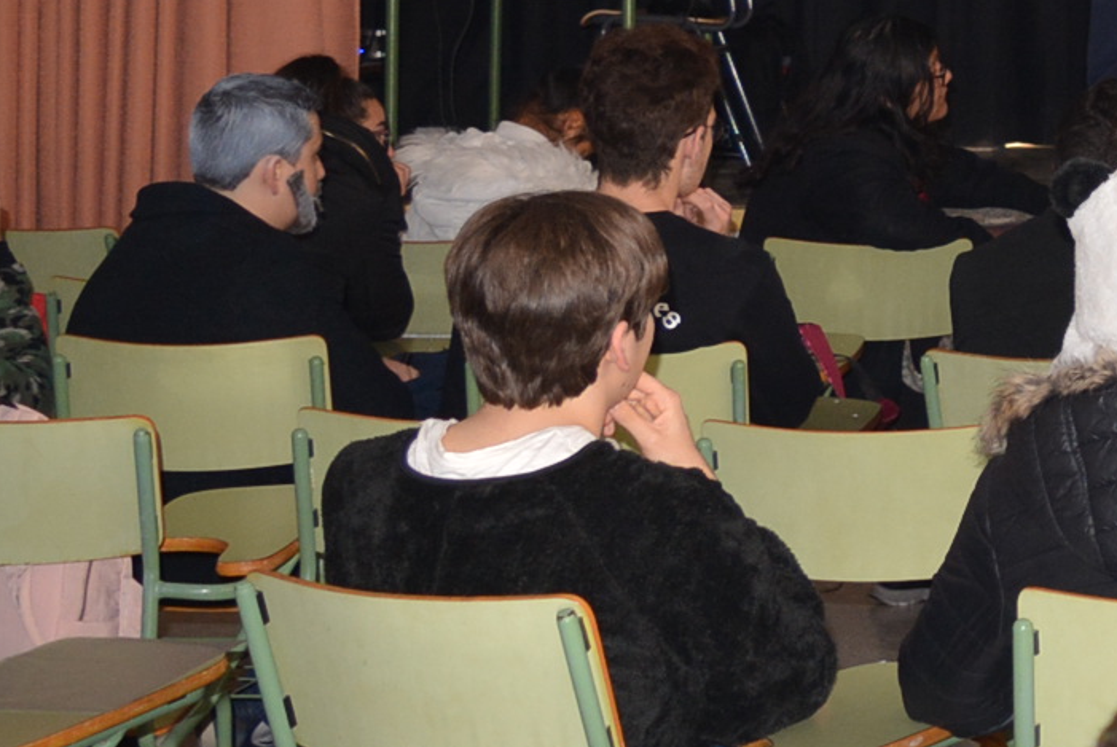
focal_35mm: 128
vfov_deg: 10.6
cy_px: -70
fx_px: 3976
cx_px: 1993
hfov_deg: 14.2
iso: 400
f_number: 4
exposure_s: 1/60
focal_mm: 20
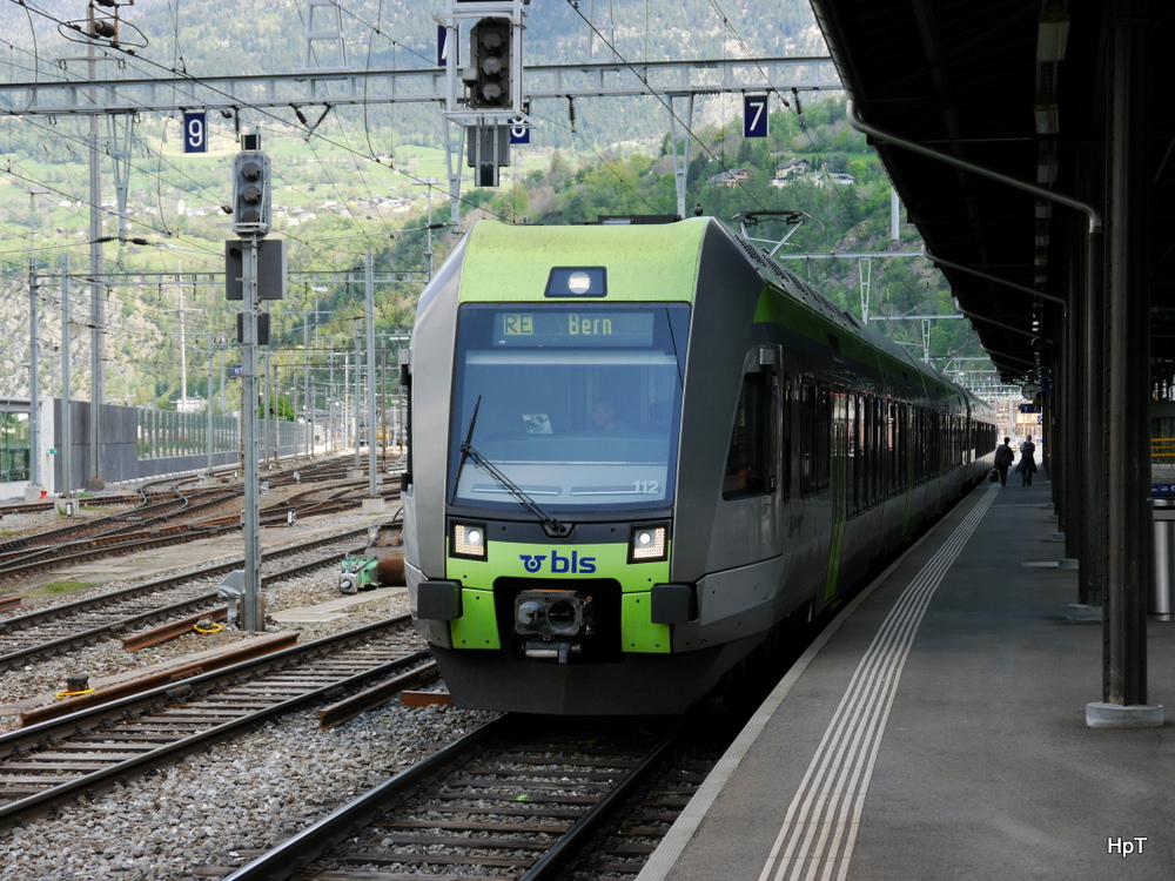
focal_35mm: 74
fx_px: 2512
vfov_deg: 19.9
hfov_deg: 26.3
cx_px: 588
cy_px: 440
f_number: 6.3
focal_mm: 37
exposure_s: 1/160
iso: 160
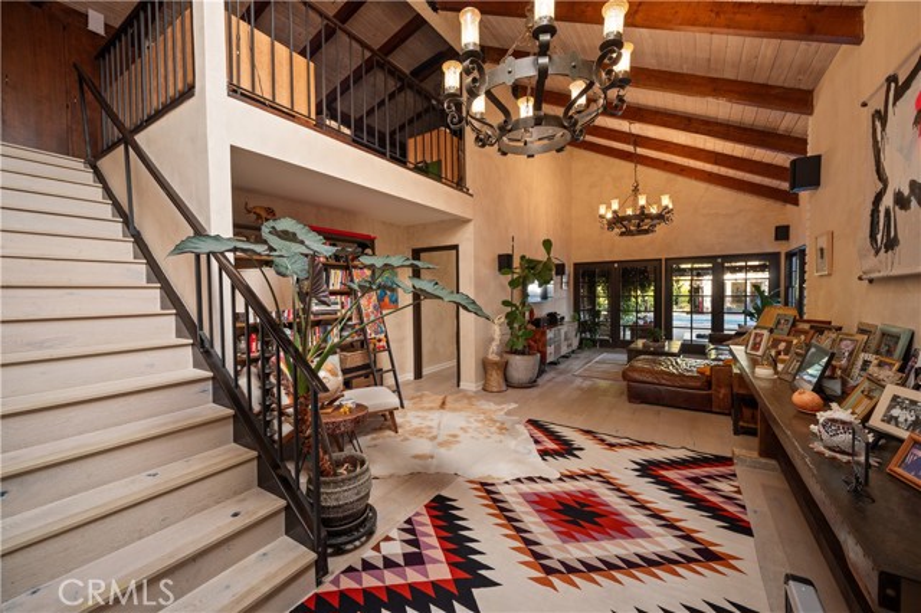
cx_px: 460
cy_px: 306
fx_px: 358
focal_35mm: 14
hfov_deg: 104.3
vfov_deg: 81.1
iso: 100
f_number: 8
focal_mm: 14
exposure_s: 1/3
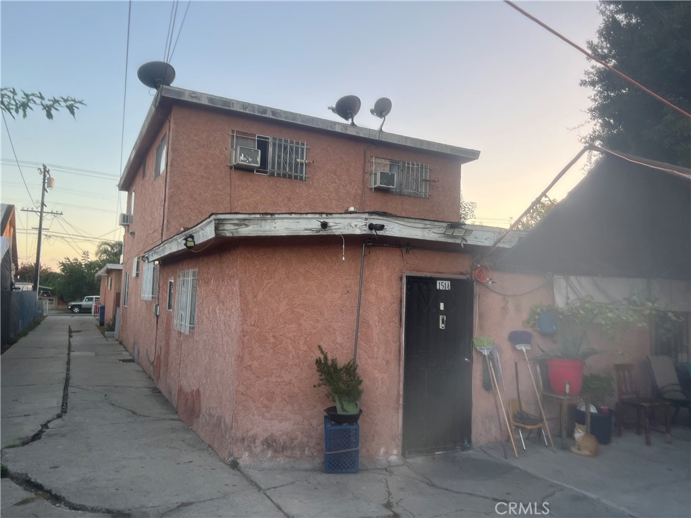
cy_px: 259
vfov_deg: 53.1
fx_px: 519
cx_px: 346
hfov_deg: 67.3
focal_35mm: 26
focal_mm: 5.7
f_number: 1.5
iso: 50
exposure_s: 1/336
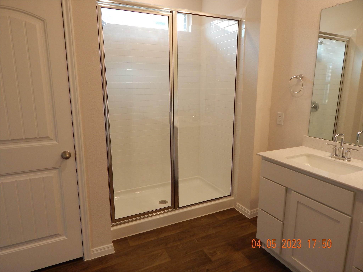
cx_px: 182
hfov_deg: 76.4
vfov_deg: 61.1
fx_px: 231
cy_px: 136
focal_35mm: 22
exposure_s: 1/40
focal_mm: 4
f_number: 3
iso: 125
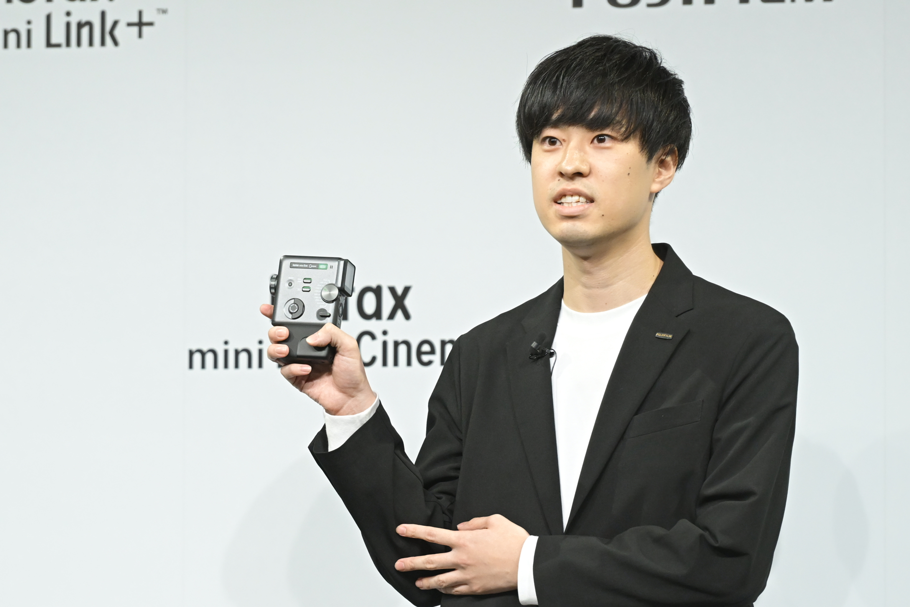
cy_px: 304
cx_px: 455
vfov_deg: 7.2
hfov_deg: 10.8
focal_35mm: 190
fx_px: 4802
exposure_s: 1/320
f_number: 4
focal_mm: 190
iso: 2000
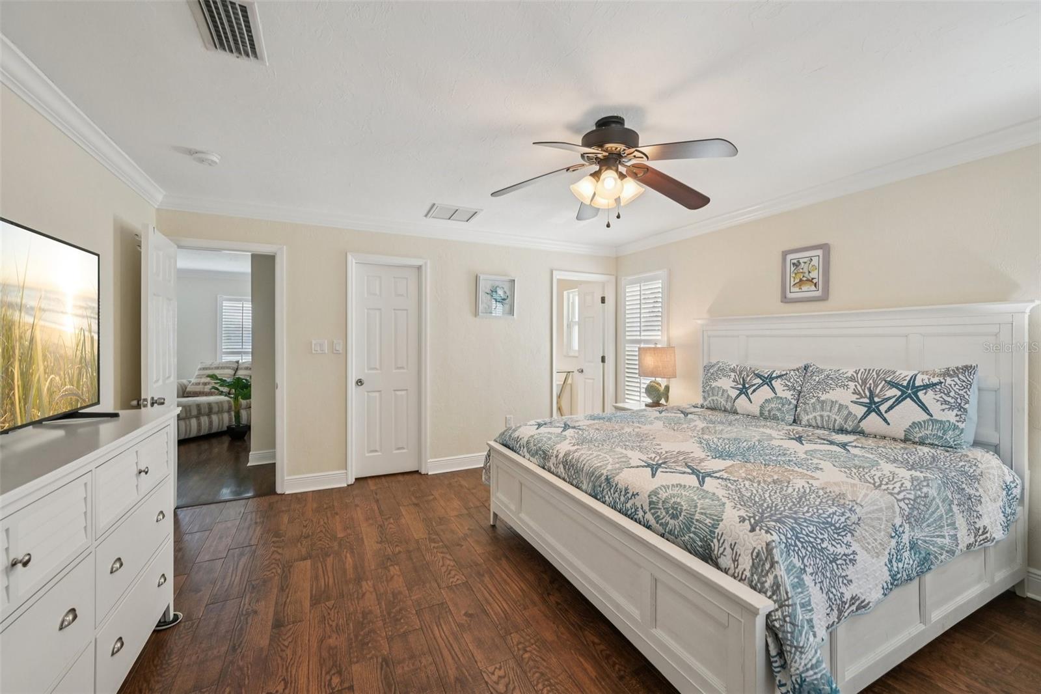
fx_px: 405
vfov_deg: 81.2
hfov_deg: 104.3
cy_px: 347
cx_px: 520
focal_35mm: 14
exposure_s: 1/30
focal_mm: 14
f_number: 8
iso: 400
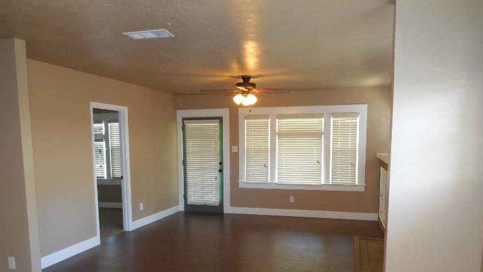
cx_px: 241
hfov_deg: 67.9
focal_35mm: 28
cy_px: 184
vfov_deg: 40.9
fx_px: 359
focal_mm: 4.5
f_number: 3.1
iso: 280
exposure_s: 1/25
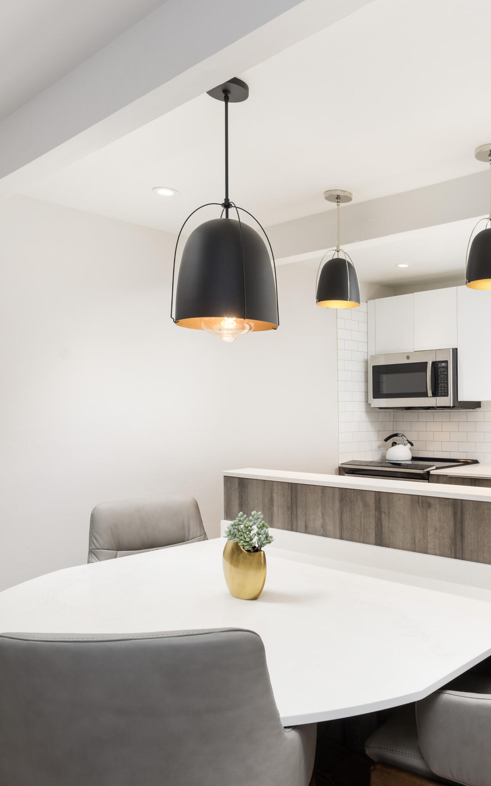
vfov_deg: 66.4
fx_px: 599
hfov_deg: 41.9
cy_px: 414
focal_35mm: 28
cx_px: 417
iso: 500
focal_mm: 17
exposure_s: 1/20
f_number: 7.1
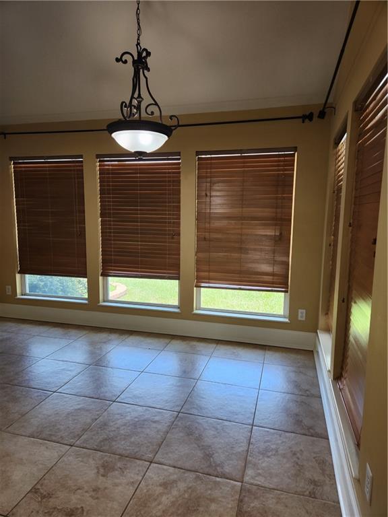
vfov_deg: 73.9
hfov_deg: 58.9
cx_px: 194
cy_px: 258
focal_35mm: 23
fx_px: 344
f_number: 1.8
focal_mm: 5.4
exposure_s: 1/120
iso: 80
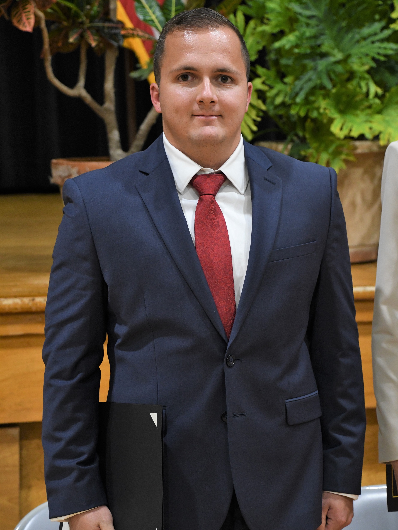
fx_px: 1993
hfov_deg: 11.4
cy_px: 249
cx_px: 199
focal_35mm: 130
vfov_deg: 15.2
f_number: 5.3
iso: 2000
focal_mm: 80
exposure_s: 1/125
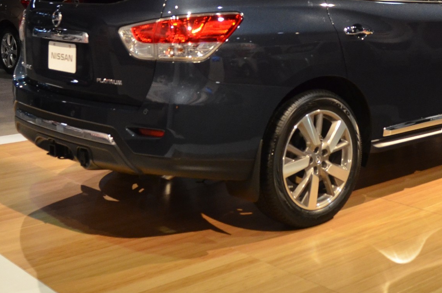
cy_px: 27
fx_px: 723
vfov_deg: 22.3
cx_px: 288
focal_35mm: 59
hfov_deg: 33.7
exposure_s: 1/100
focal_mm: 18
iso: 1600
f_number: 2.8
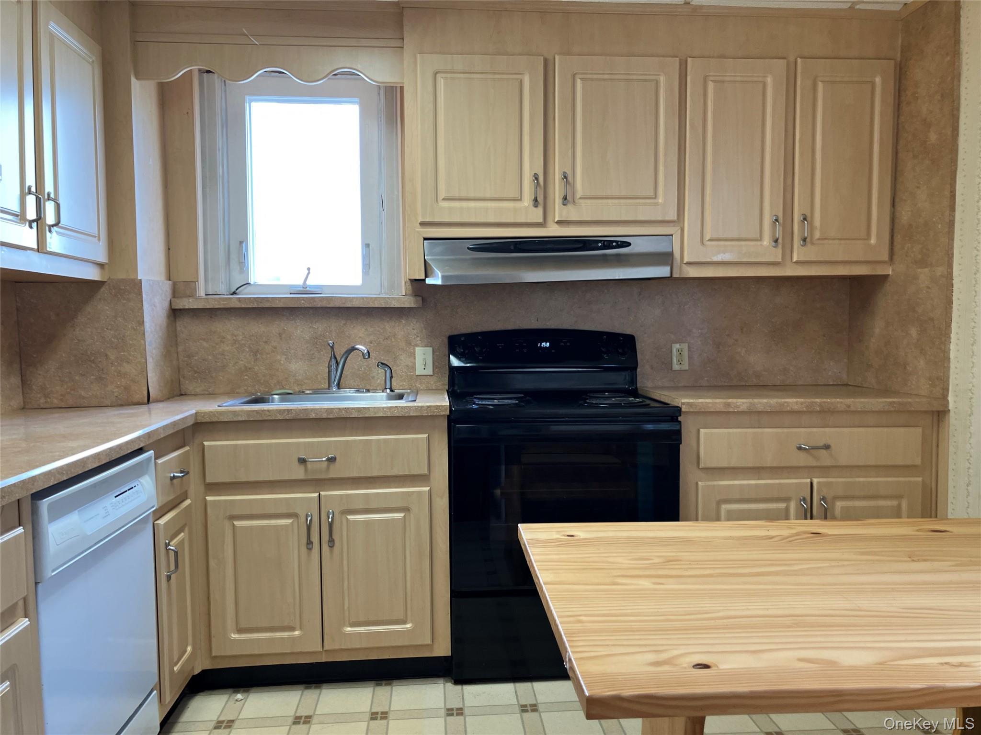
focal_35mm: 28
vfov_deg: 49.7
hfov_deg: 63.4
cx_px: 490
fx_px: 794
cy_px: 368
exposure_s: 1/60
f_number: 1.8
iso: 50
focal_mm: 3.99
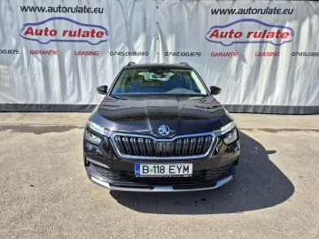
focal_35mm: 23
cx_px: 160
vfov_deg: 58.9
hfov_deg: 73.9
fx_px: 212
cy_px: 120
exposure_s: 1/732
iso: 25
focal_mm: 5.4
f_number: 1.8
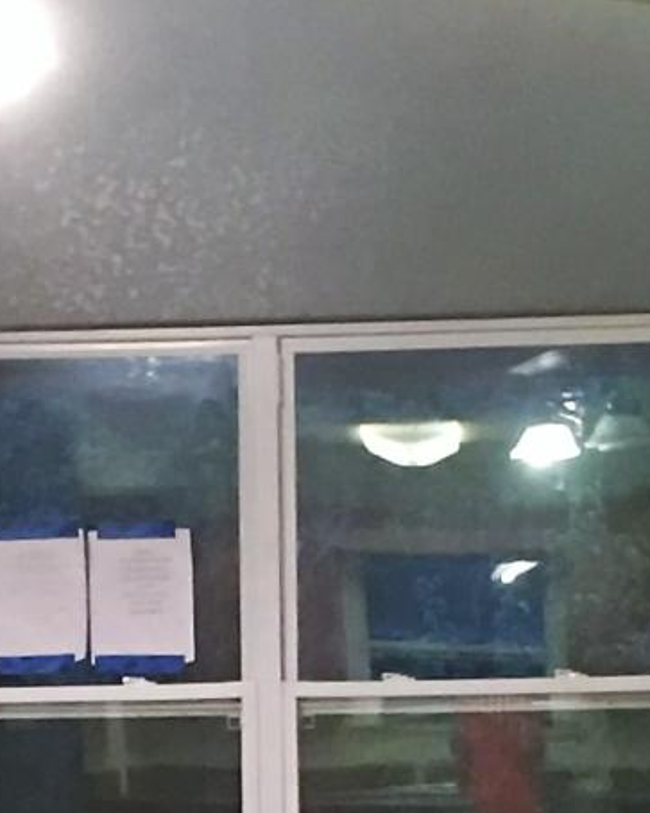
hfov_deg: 8.2
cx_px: 81
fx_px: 4498
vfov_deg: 9.9
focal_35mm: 187
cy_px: 1296
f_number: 2.2
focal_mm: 4.15
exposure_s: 1/8
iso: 100
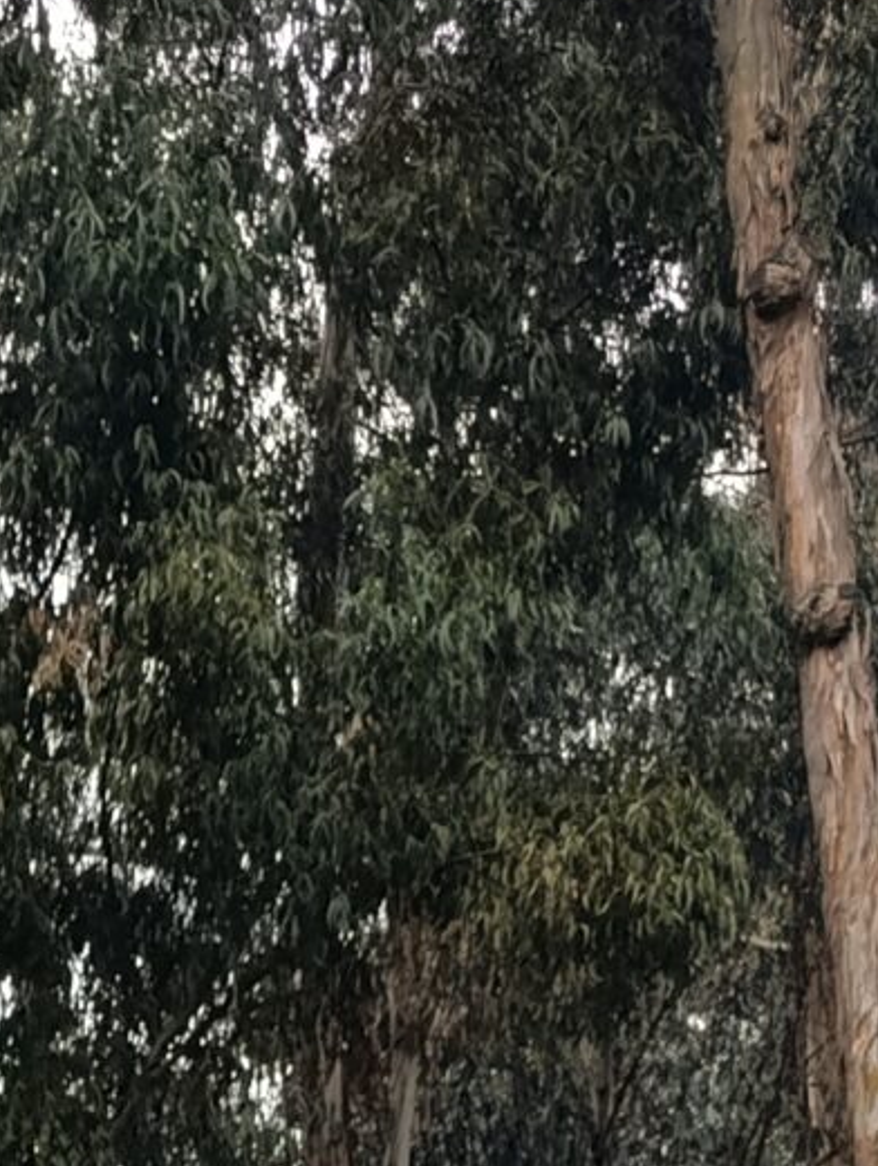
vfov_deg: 13.5
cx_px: -1010
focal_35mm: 113
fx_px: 3814
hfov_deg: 11.5
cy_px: 2652
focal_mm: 6.14
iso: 50
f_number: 1.6
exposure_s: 1/128
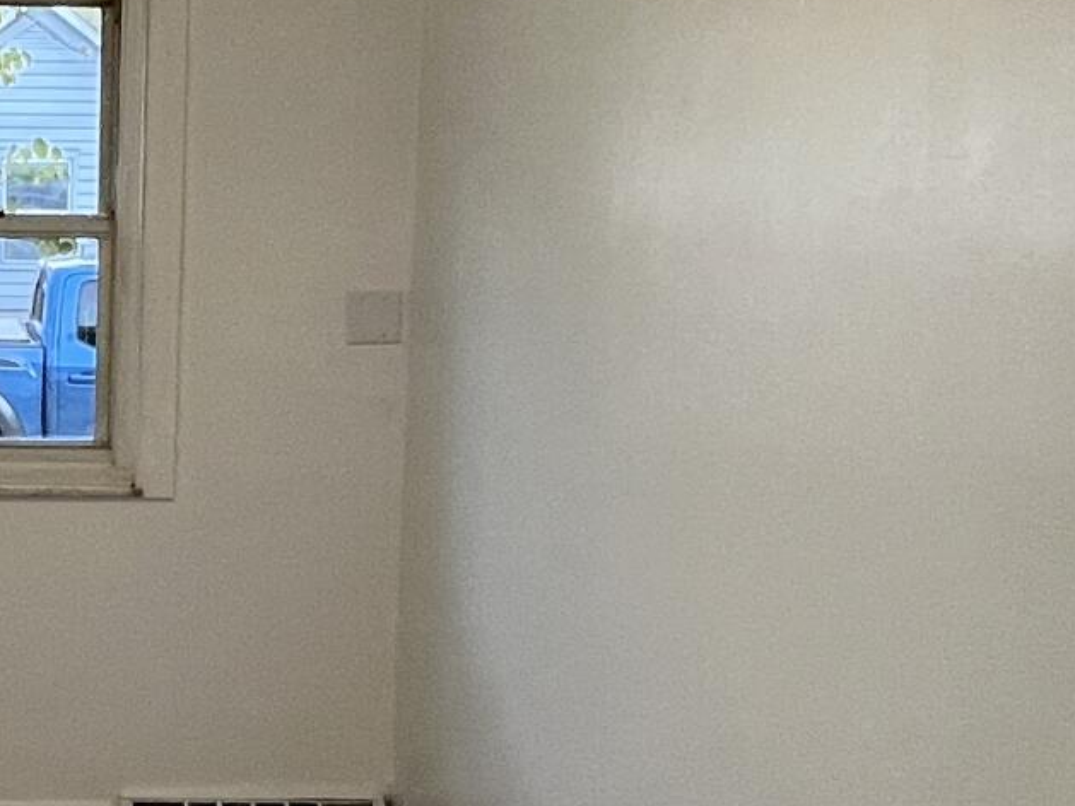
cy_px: 557
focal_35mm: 62
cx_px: -48
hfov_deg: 28.8
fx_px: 1926
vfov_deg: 23.5
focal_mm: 1.57
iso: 160
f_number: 1.8
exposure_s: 1/120
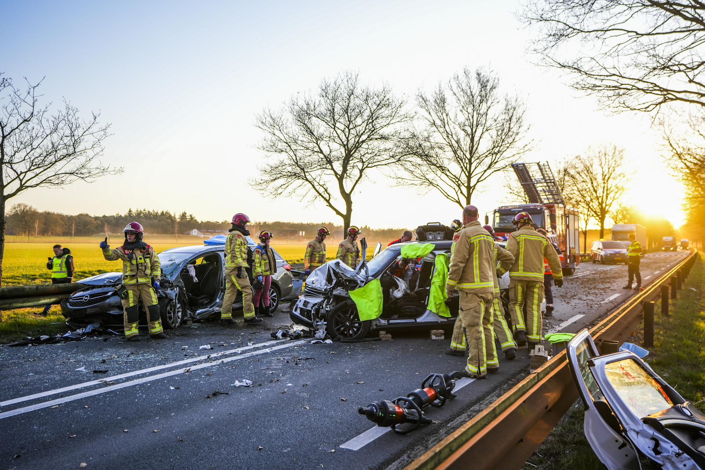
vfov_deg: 46.4
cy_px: 235
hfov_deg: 65.5
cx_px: 352
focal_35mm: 28
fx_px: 548
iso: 200
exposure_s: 1/500
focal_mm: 28
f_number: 2.8
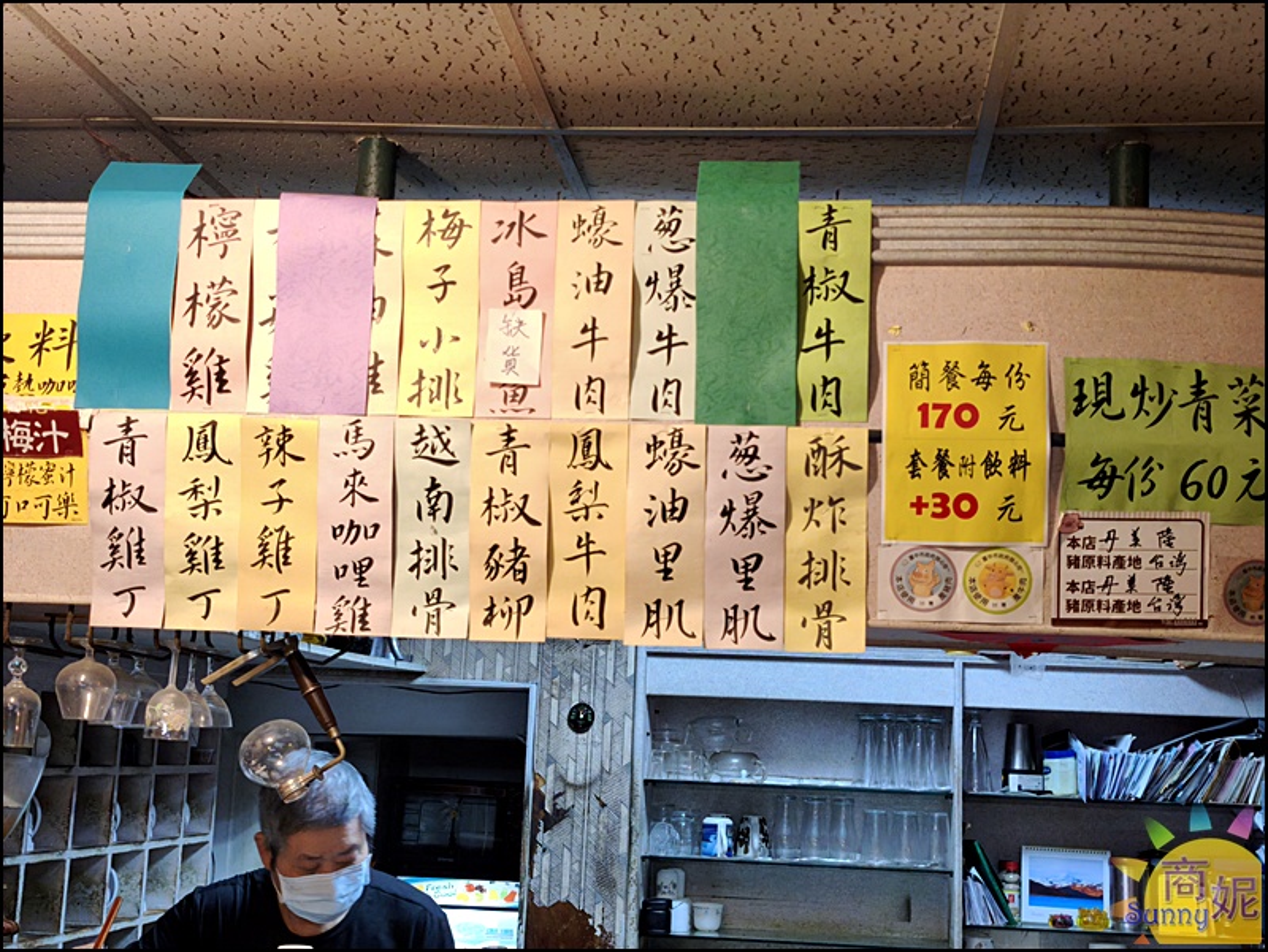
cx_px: 634
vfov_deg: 31.5
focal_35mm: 46
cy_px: 476
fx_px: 1686
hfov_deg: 41.2
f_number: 1.6
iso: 500
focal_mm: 6.57
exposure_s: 1/60
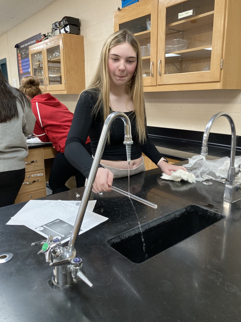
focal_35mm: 28
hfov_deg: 49.7
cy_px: 161
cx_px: 120
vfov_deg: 63.4
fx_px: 260
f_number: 1.8
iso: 250
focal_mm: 3.99
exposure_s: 1/59
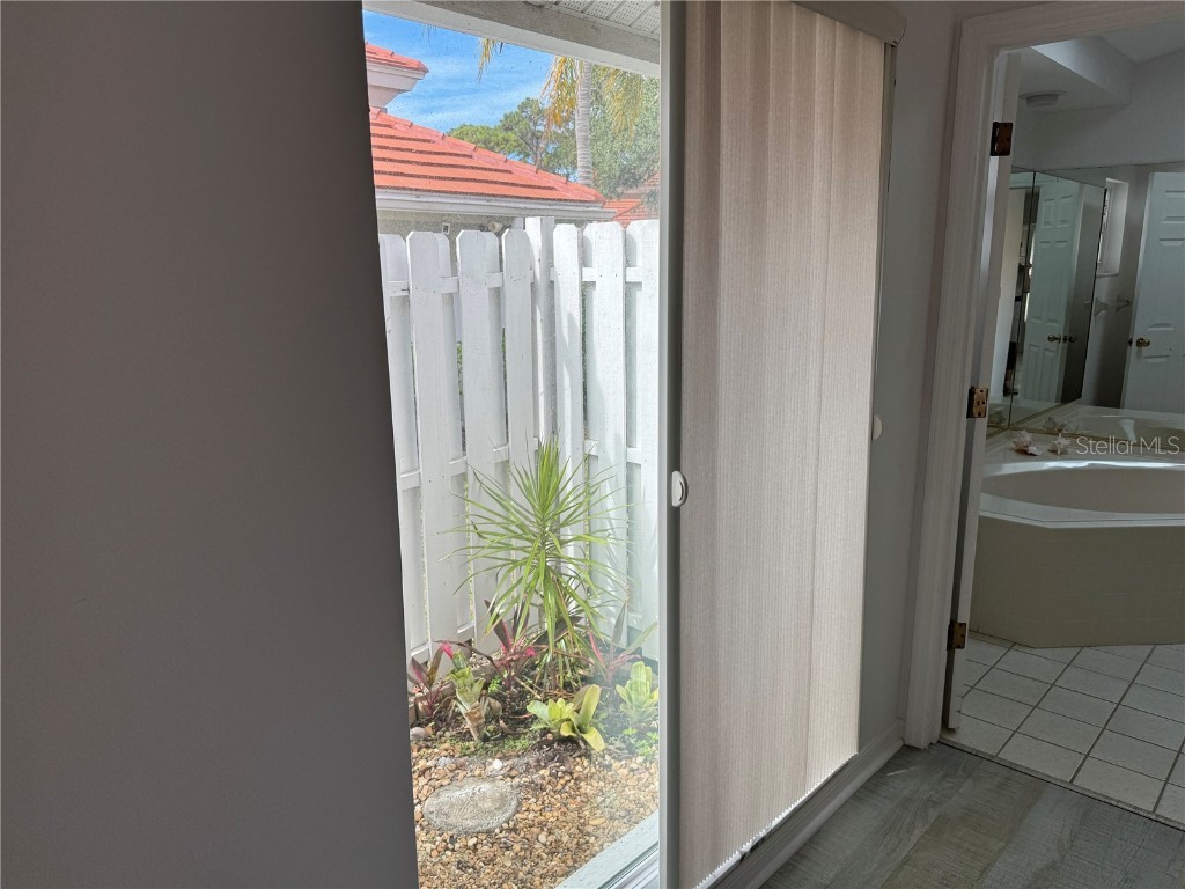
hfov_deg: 71.6
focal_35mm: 24
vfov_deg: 56.8
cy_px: 444
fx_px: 822
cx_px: 592
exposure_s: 1/832
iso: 80
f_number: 1.78
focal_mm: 6.76
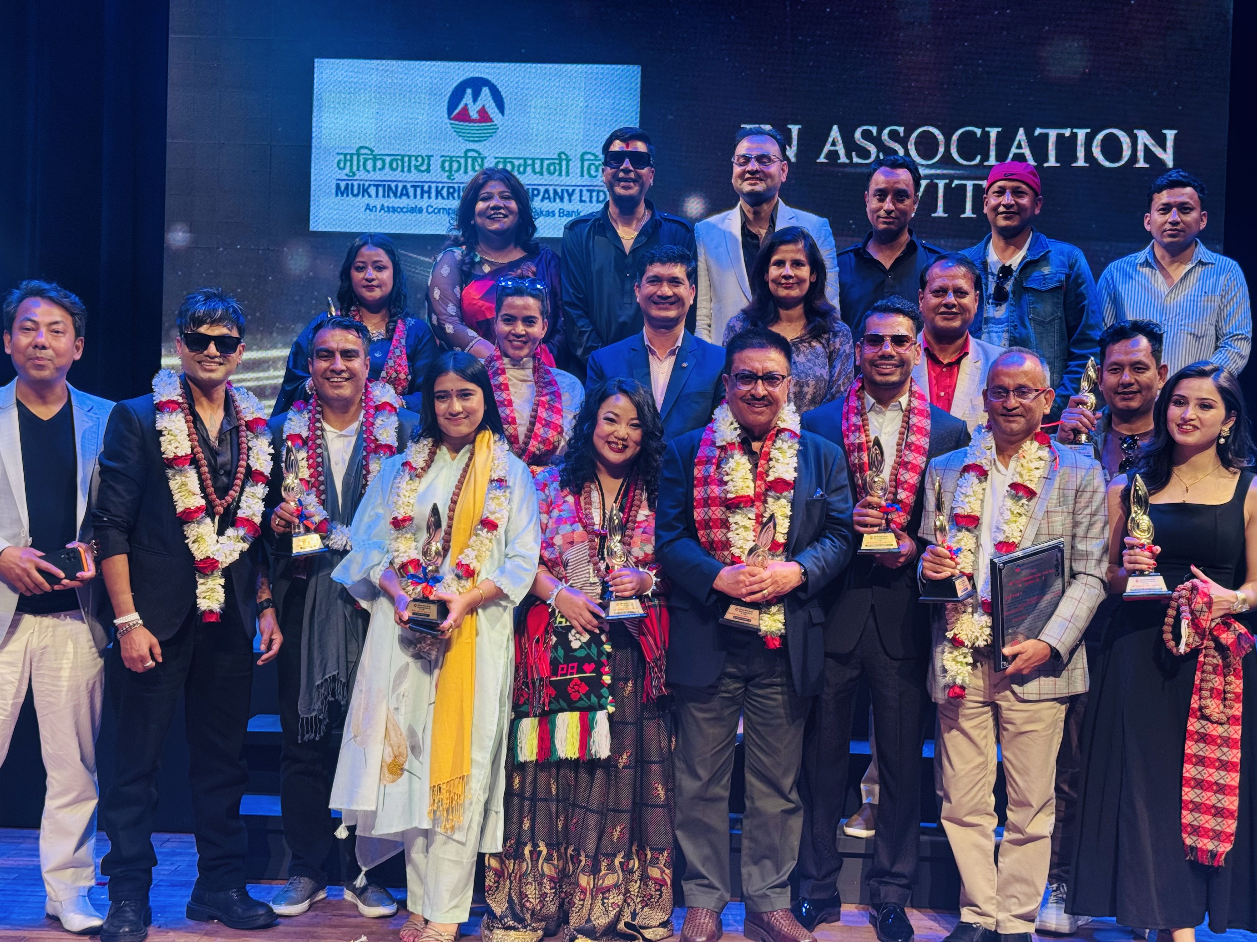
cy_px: 471
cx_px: 628
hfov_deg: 39.7
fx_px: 1743
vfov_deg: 30.3
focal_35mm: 48
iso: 50
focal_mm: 6.76
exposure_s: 1/50
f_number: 1.78
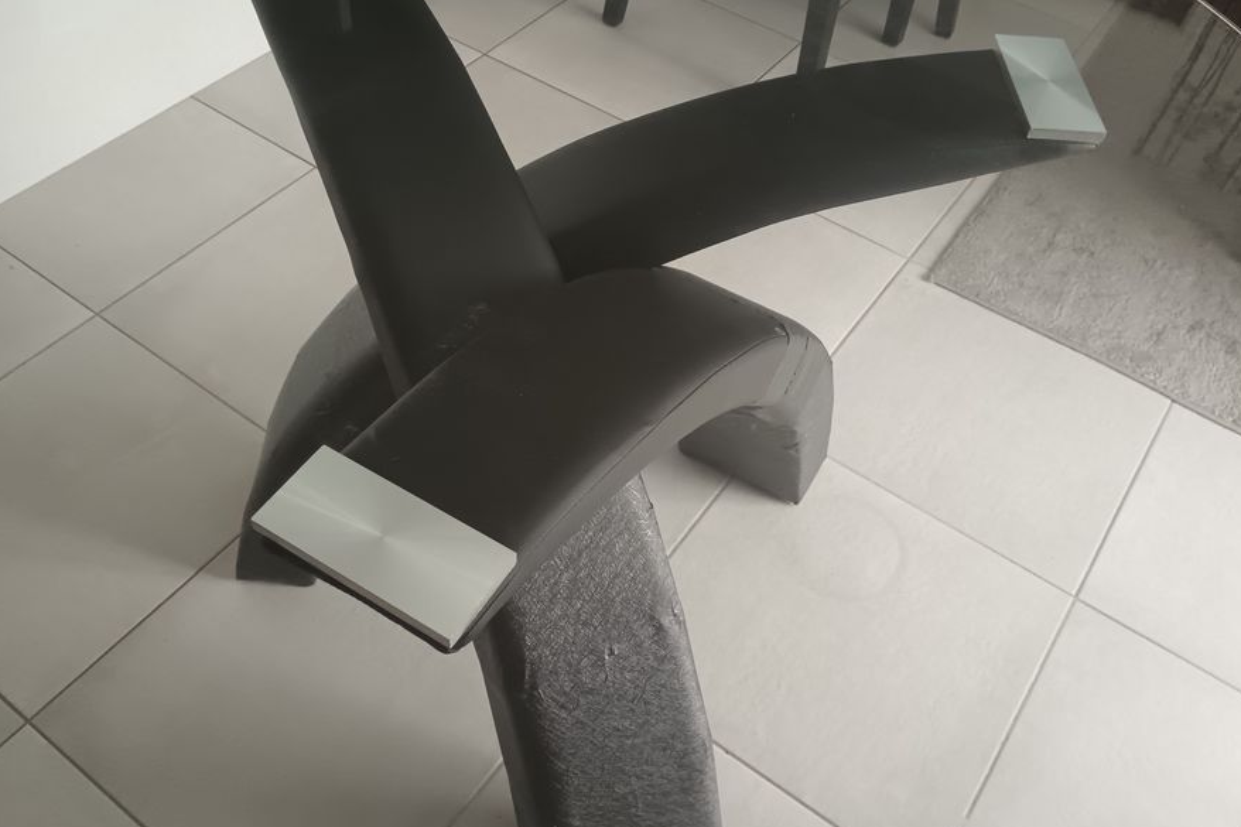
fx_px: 1103
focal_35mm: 32
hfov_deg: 58.7
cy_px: 406
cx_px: 587
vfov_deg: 41.1
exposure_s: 1/25
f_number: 1.9
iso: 1862
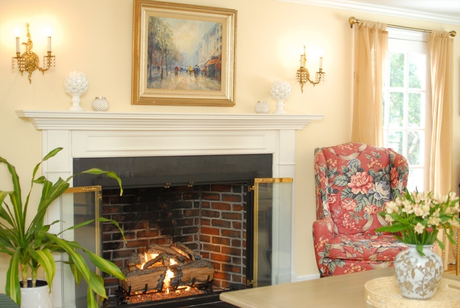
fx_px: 672
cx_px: 230
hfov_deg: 37.8
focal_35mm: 52
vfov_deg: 25.8
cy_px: 154
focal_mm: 35
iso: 500
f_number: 2.5
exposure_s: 1/60
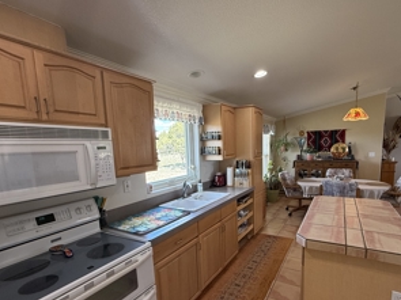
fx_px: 220
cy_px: 176
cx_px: 226
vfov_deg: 68.1
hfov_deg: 84.3
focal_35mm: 19
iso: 200
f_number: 2.2
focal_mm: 2.22
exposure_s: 1/120
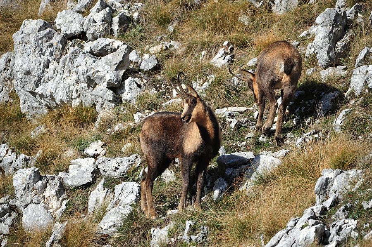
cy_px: 124
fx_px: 4647
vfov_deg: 3.1
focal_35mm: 450
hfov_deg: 4.6
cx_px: 186
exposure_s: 1/500
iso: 320
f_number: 11
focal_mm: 450
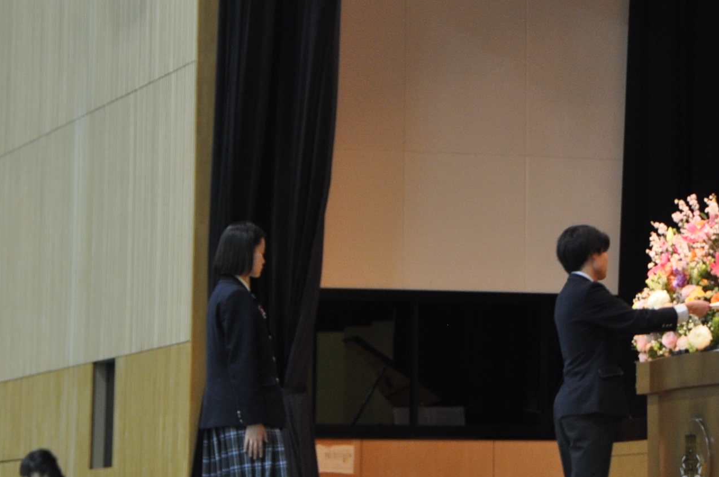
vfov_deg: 8.2
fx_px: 3311
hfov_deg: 12.3
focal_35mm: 166
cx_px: 667
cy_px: 16
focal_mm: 44
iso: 560
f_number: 4.5
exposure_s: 1/60
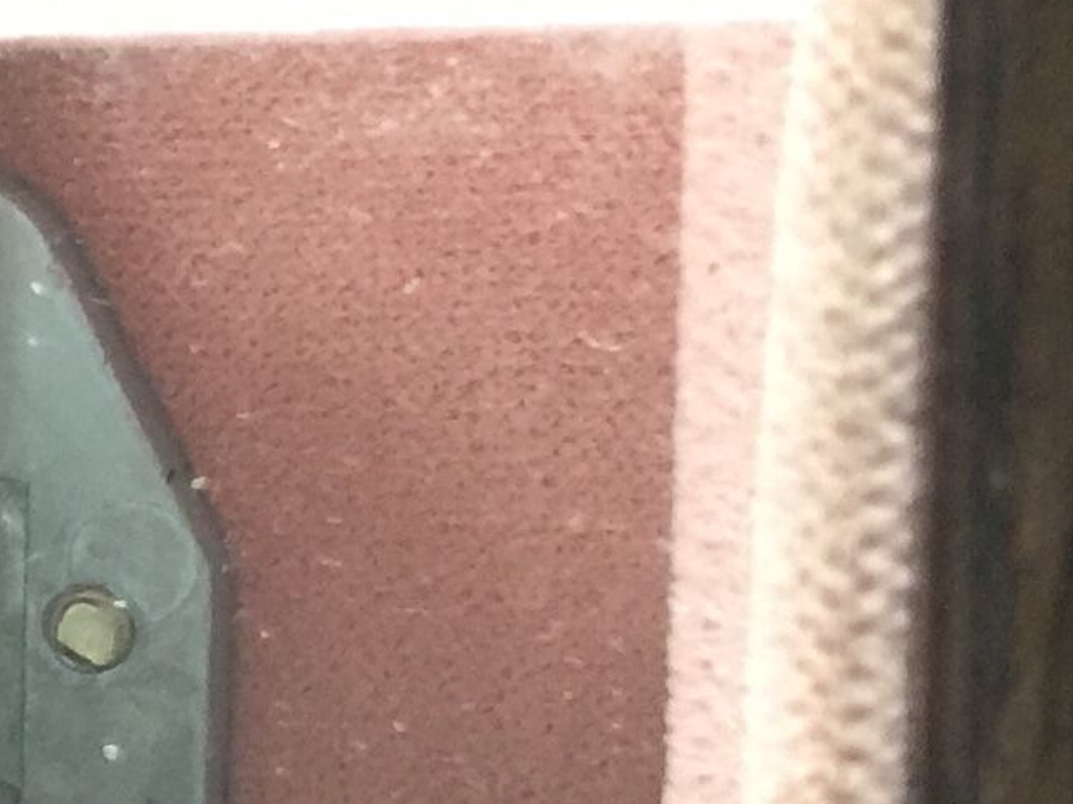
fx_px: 4588
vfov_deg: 10.0
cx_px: -1373
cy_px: 556
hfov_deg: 11.4
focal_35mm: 148
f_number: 2.2
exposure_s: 1/17
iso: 100
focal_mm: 4.15
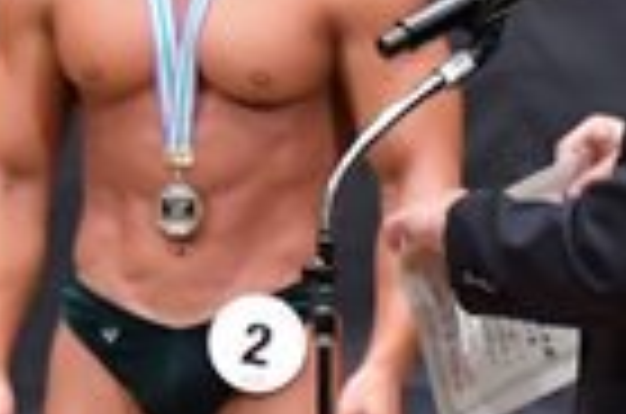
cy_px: 338
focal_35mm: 1259
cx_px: 754
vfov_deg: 1.1
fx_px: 21843
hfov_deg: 1.6
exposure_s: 1/400
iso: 8000
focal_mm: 150
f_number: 5.6
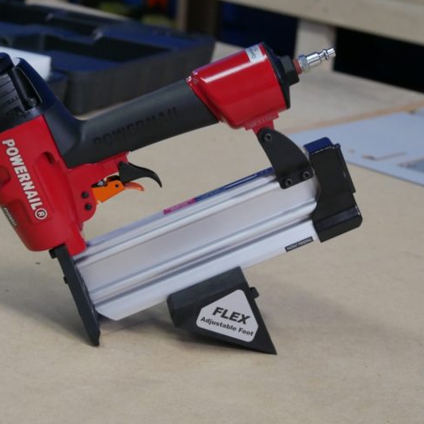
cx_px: 177
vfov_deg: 17.1
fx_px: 1413
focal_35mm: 102
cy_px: 208
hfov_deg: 17.0
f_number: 4.7
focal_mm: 40
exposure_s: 1/100
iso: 2500
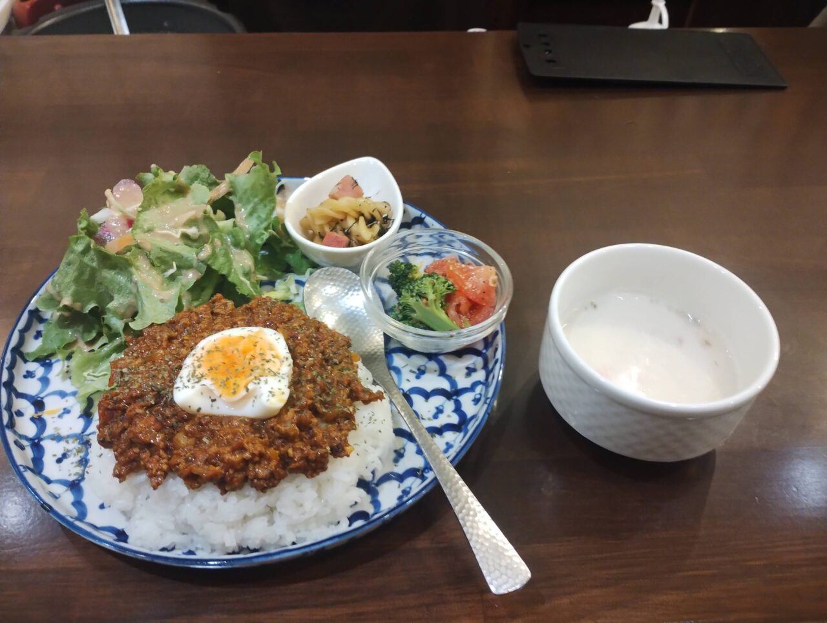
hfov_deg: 63.4
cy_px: 312
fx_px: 670
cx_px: 414
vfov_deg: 49.9
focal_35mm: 28
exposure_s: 1/20
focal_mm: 4.27
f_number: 1.8
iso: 1850
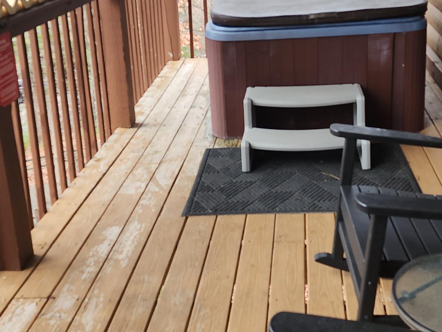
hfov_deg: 38.0
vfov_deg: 28.7
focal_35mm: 50
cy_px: 85
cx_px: 274
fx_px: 638
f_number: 1.8
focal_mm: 6.4
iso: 20
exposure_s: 1/60
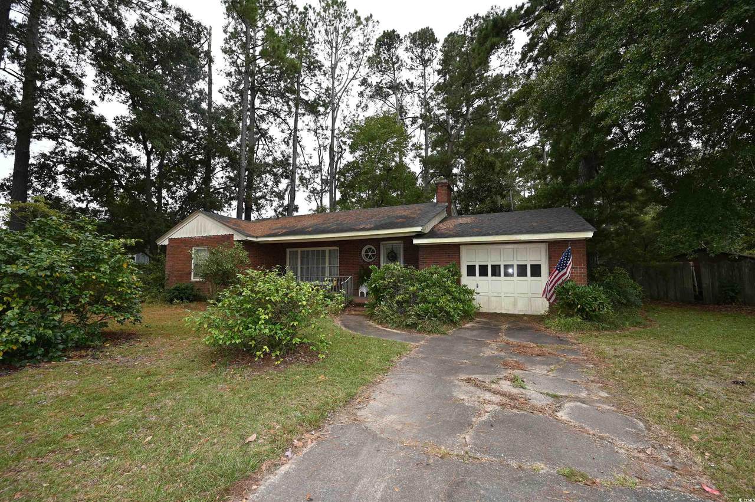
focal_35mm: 14
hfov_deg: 104.3
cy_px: 251
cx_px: 378
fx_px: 293
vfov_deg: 81.1
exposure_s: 1/125
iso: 100
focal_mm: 14
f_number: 5.6
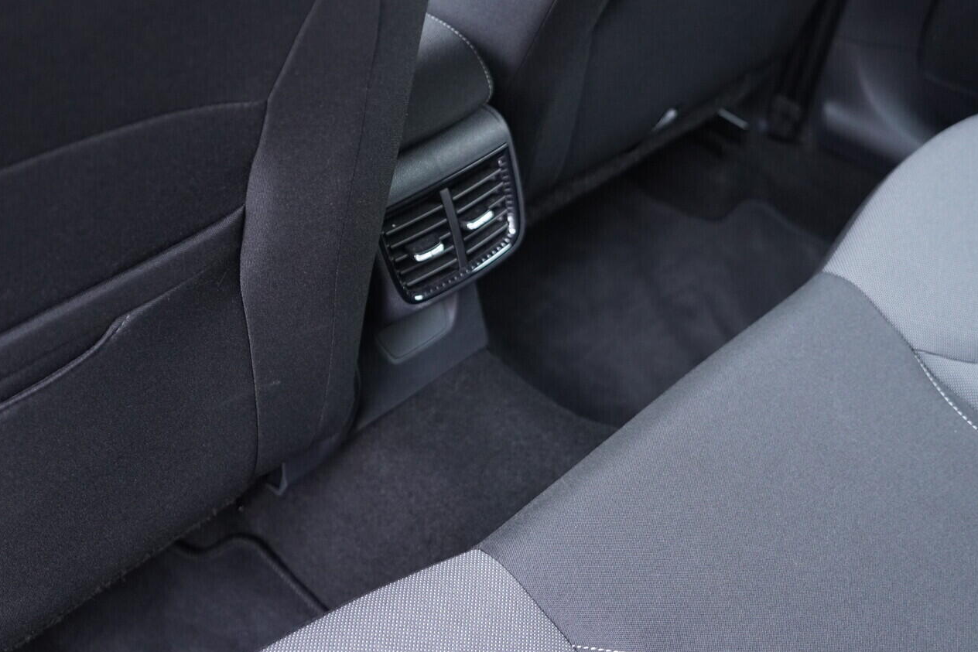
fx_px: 1114
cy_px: 297
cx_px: 490
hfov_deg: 47.4
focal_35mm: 41
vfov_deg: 32.6
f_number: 2.8
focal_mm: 24
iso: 1600
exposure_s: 1/40
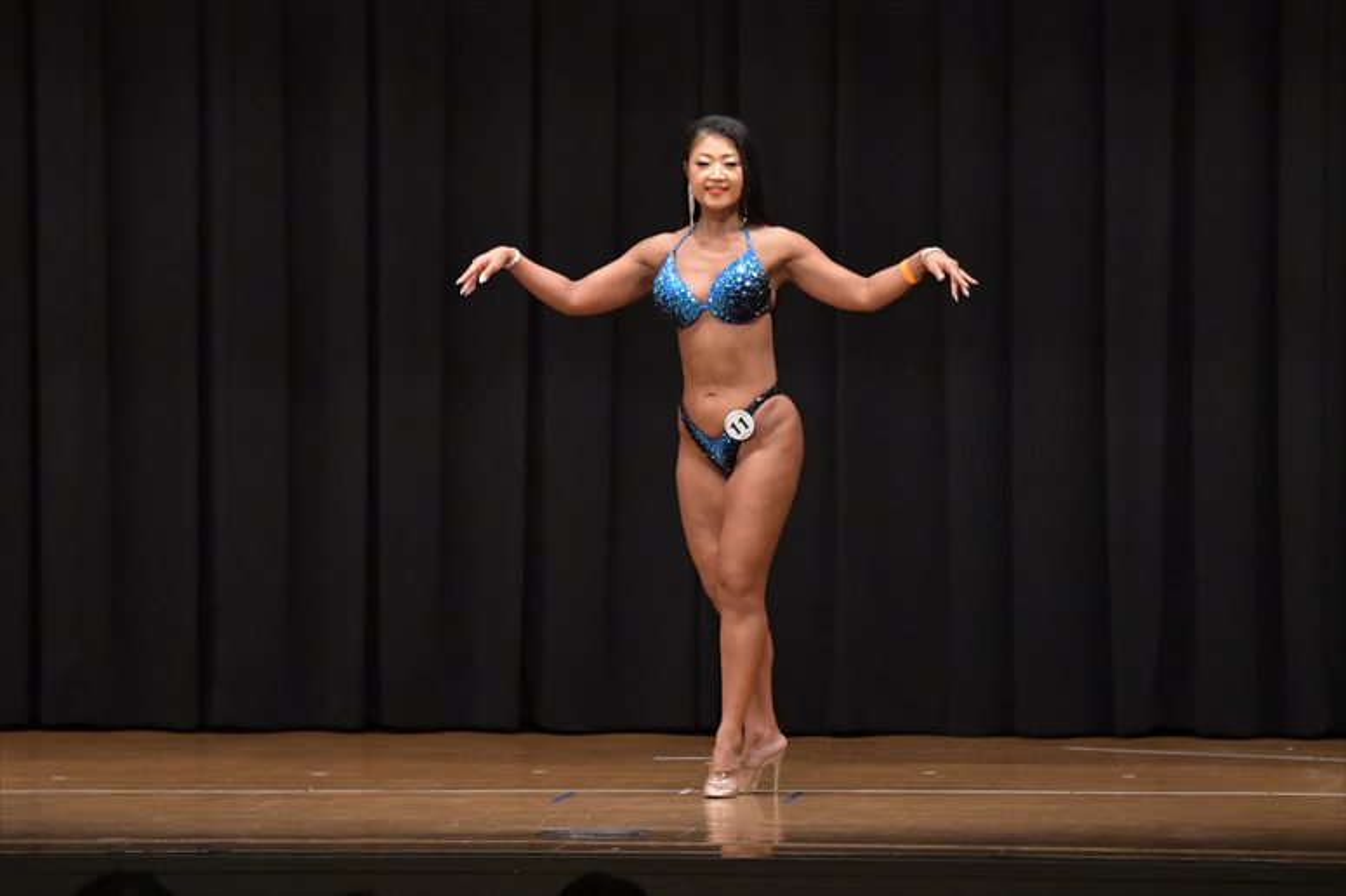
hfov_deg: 10.2
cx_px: 673
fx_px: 7549
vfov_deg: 6.8
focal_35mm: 202
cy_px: 448
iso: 6400
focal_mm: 135
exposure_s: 1/400
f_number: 5.6
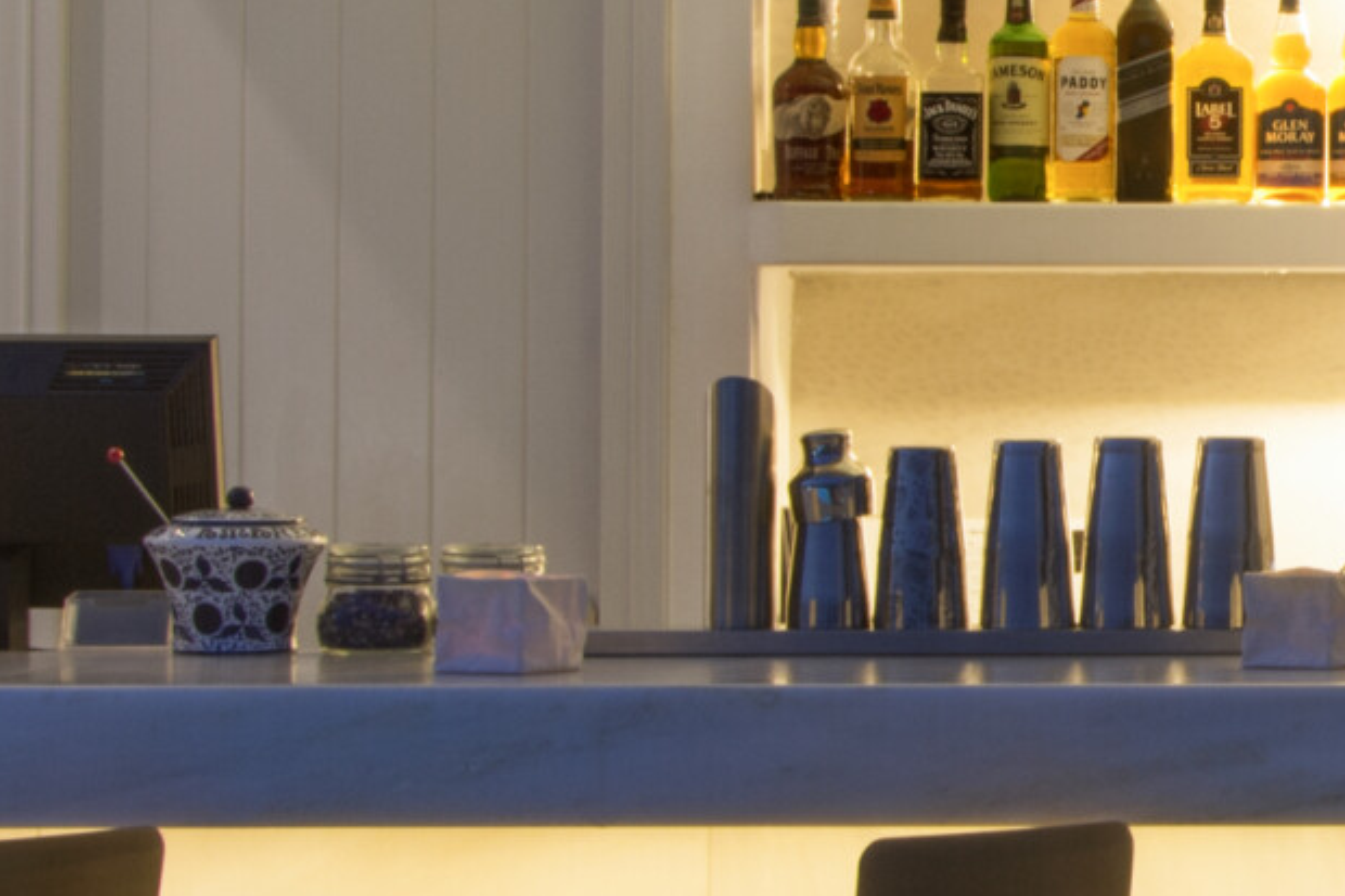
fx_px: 6013
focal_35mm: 161
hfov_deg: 12.5
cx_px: 1607
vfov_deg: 8.5
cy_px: 300
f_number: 13
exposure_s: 5
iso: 100
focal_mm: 26
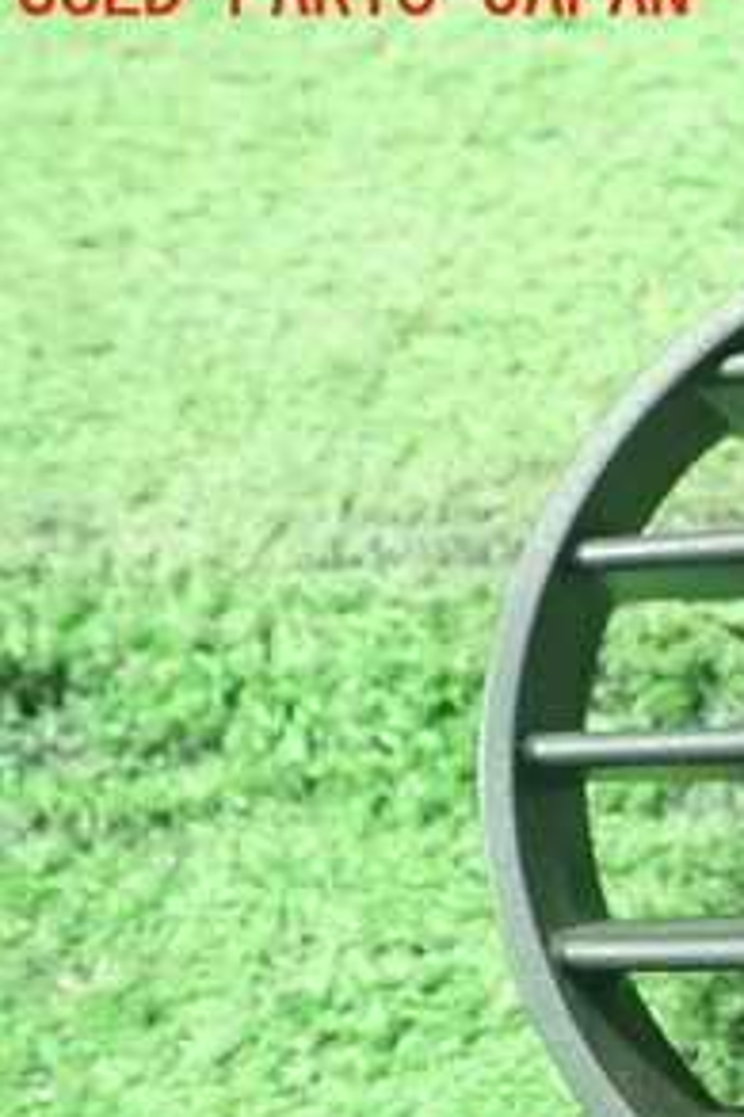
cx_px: 1141
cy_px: 801
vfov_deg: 31.0
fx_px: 1986
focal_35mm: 64
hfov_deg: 18.6
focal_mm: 5.5
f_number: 2.3
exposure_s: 1/80
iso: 800
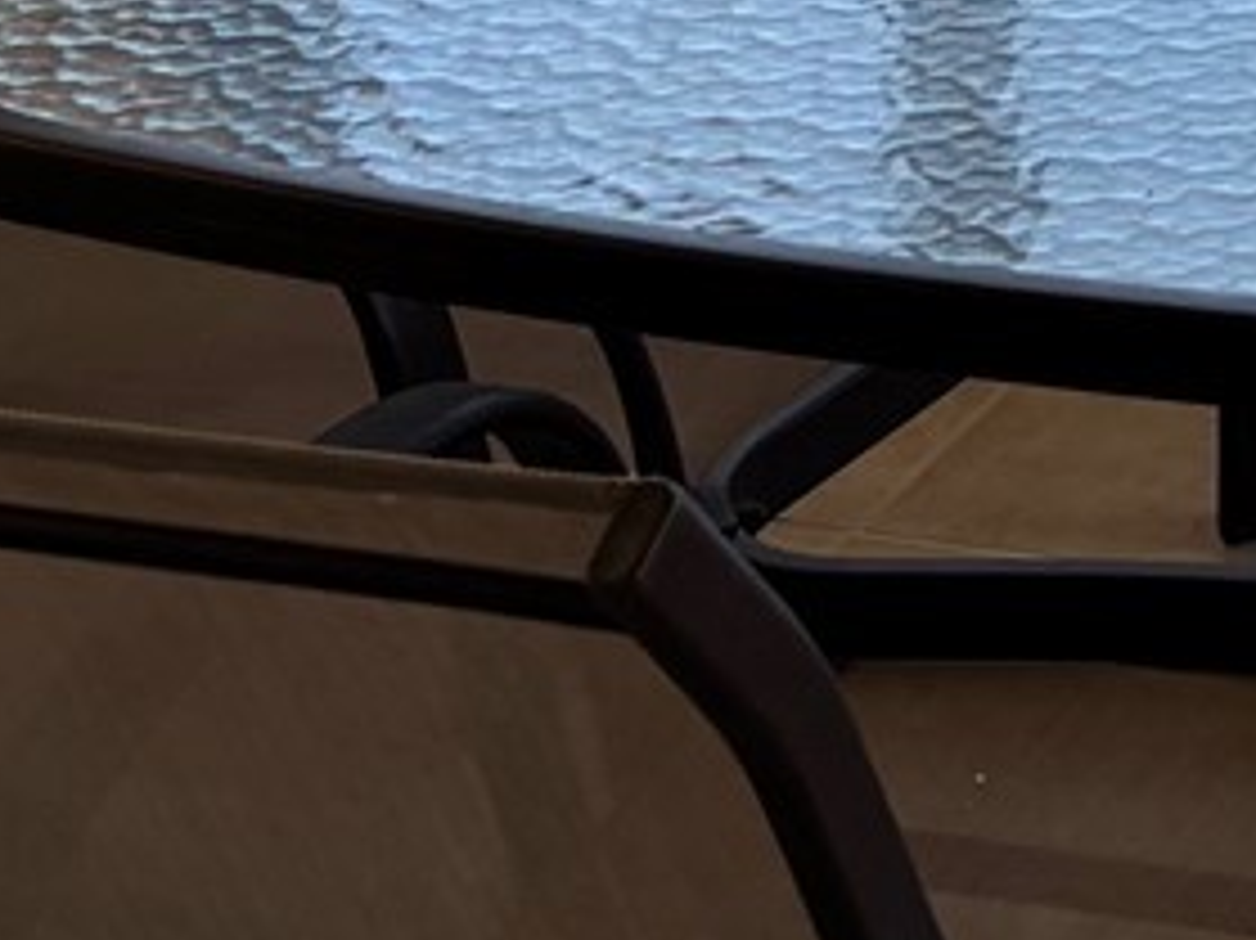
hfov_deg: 11.5
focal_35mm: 149
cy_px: -1358
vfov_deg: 8.9
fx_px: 5404
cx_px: 2737
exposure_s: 1/121
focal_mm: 5.96
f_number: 1.6
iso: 40
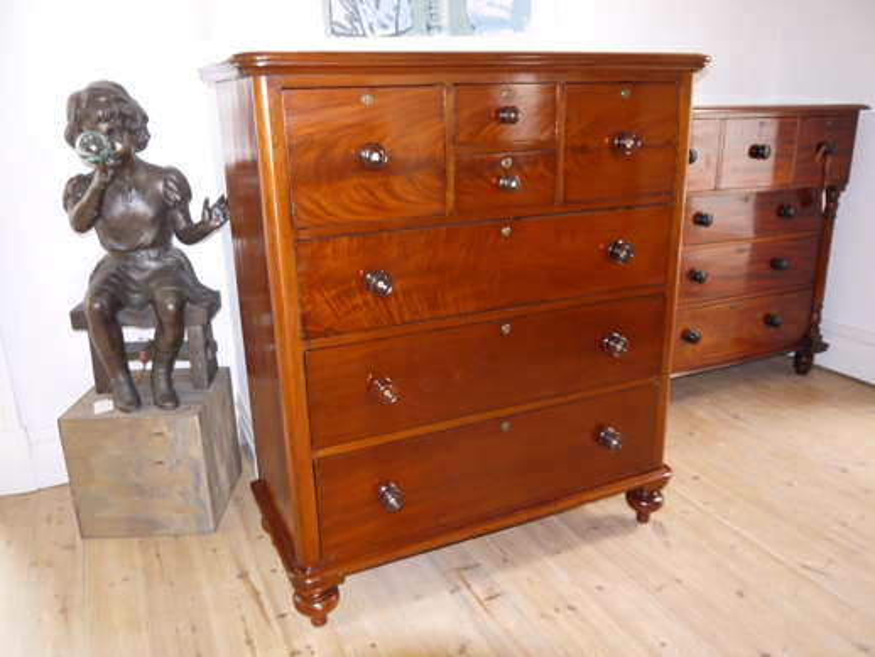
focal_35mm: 28
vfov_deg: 49.8
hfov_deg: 63.4
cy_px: 328
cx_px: 438
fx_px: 708
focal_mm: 14
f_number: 3.5
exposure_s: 1/8
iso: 800
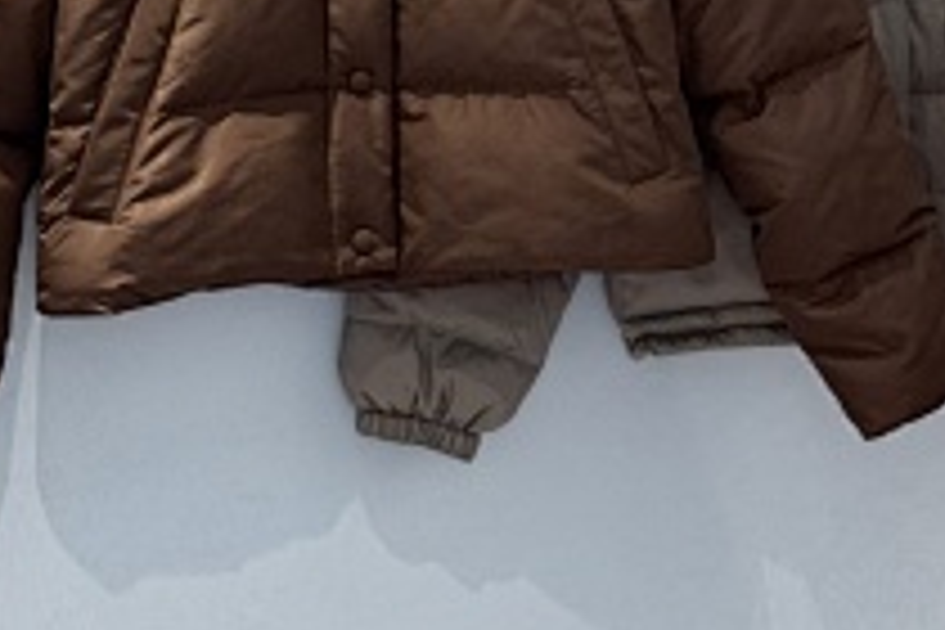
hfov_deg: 17.2
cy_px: 0
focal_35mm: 119
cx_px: 587
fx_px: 3124
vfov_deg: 11.4
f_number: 1.78
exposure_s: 1/138
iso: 160
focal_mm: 6.76
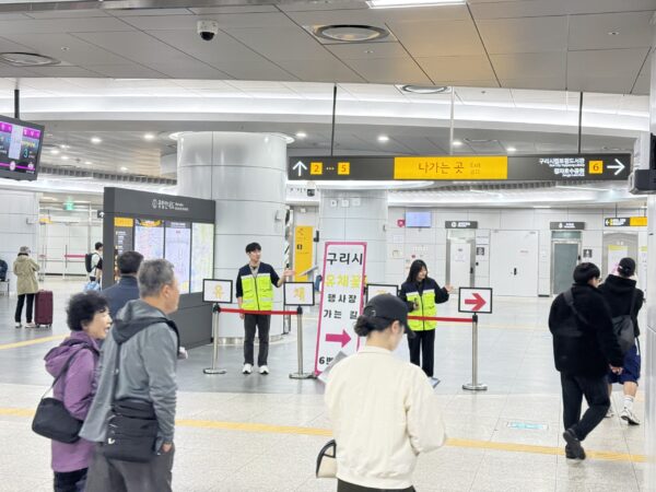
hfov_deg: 39.7
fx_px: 910
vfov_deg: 30.3
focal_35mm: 48
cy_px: 246
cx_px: 328
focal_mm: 6.76
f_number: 1.78
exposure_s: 1/40
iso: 200
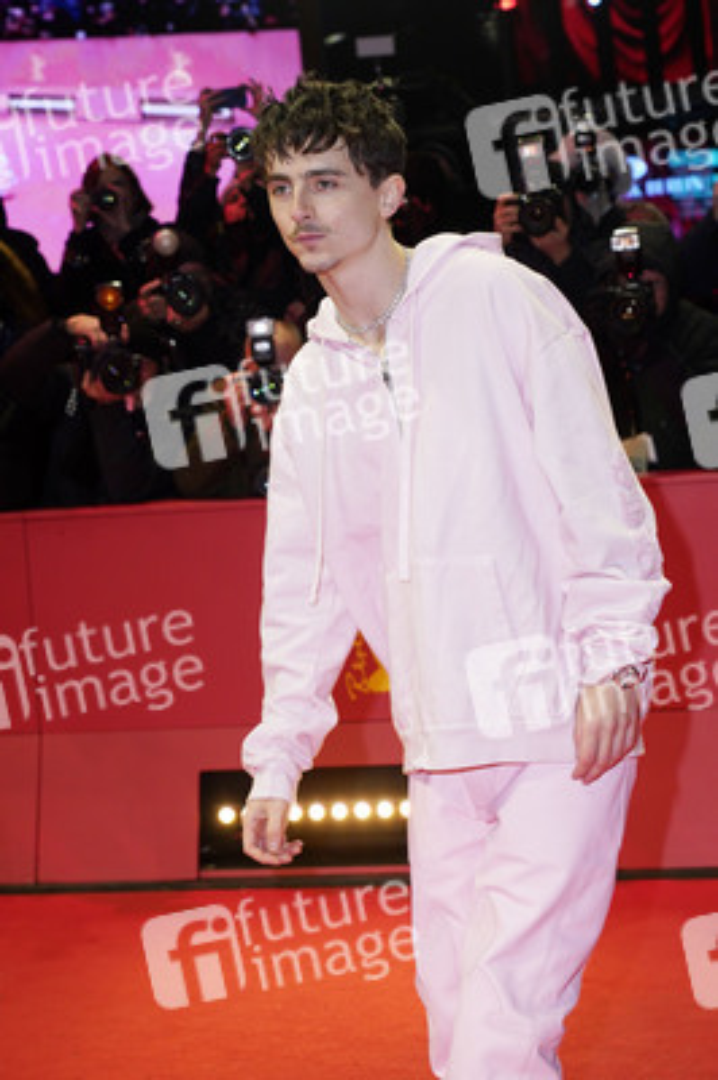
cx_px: 359
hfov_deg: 21.2
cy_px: 540
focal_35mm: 64
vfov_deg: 31.4
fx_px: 1918
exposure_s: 1/160
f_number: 5.6
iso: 800
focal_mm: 64
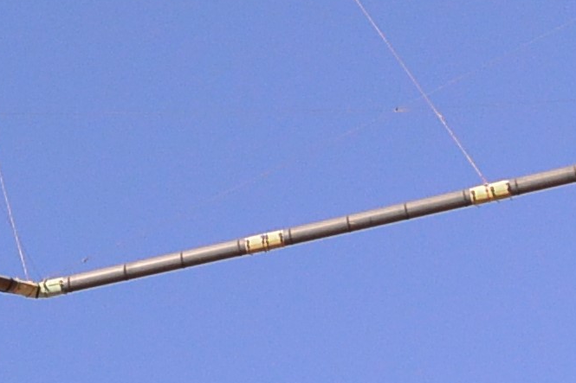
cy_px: -635
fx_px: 3215
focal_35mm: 201
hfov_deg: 10.0
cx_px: -162
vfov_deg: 6.4
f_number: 5
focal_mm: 11
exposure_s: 1/800
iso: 160
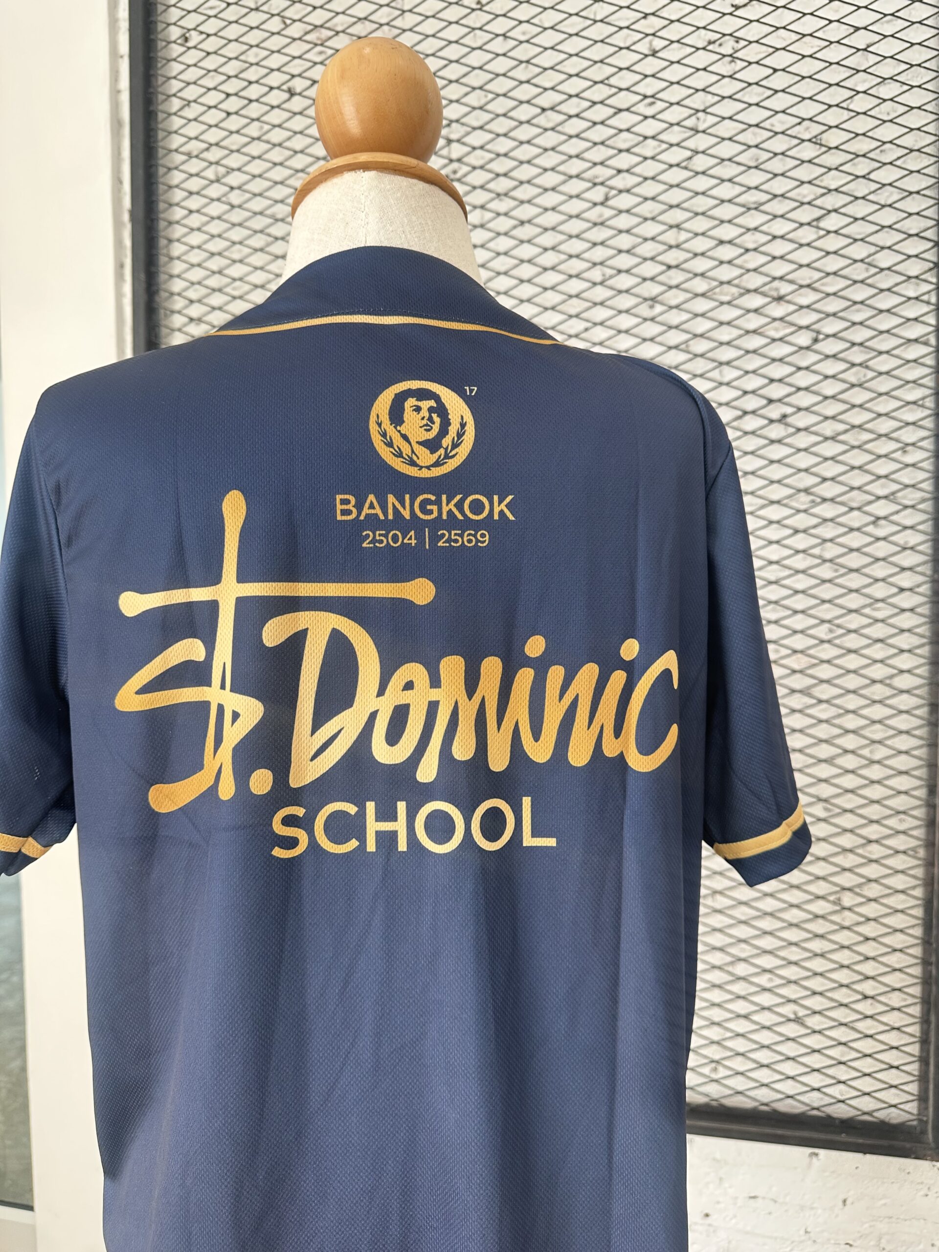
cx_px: 470
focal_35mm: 24
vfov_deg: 71.6
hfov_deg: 56.8
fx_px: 868
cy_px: 626
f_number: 1.78
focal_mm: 6.86
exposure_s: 1/100
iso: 160
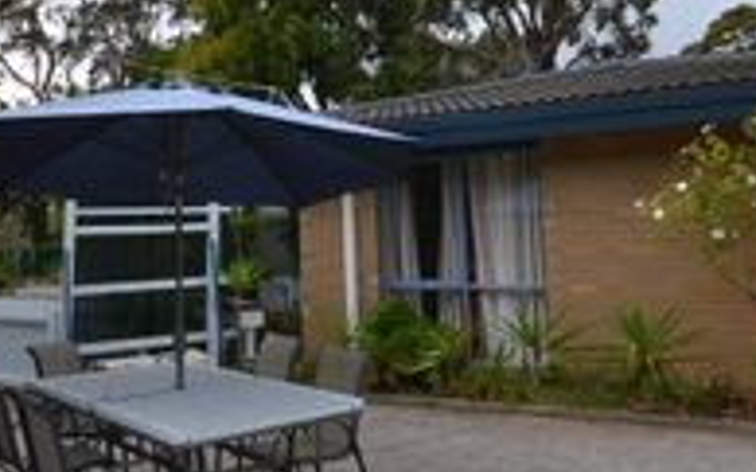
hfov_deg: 52.8
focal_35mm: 37
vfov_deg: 33.5
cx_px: 359
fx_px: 762
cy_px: 99
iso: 100
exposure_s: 1/160
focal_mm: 10
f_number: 6.3
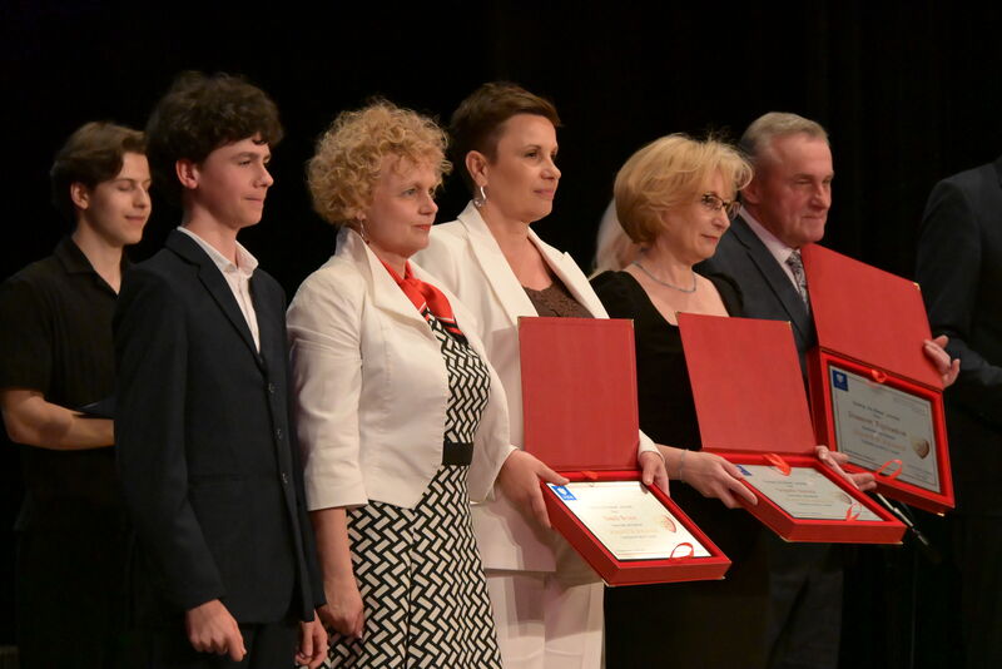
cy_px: 334
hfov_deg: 13.7
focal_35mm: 150
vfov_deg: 9.2
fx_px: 4176
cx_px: 501
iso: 10000
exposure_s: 1/400
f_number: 6.3
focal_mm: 150
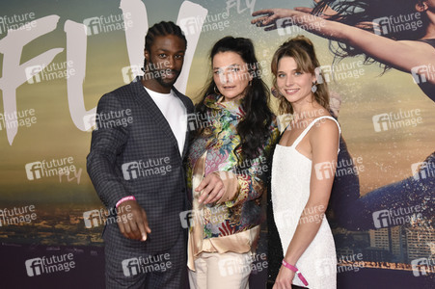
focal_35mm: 42
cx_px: 218
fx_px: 507
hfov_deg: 46.4
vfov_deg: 31.8
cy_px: 144
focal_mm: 42
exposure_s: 1/250
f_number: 8
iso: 4000
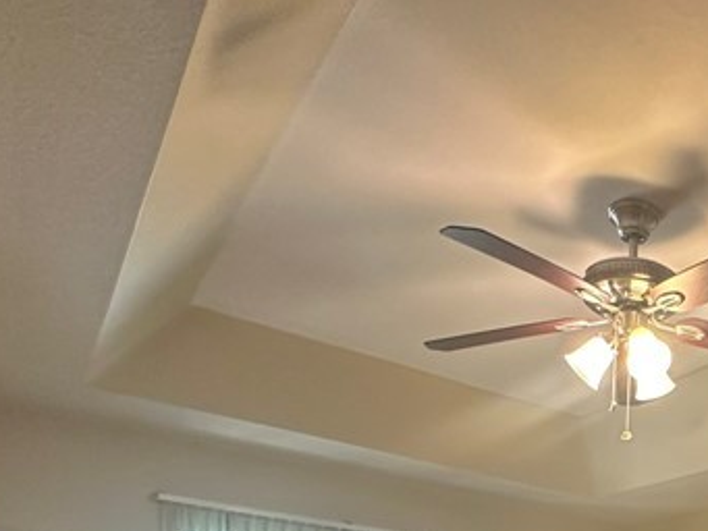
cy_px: 761
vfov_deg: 26.6
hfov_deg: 39.6
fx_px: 859
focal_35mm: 42
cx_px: 704
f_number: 2.2
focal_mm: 2.22
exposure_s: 1/60
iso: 320
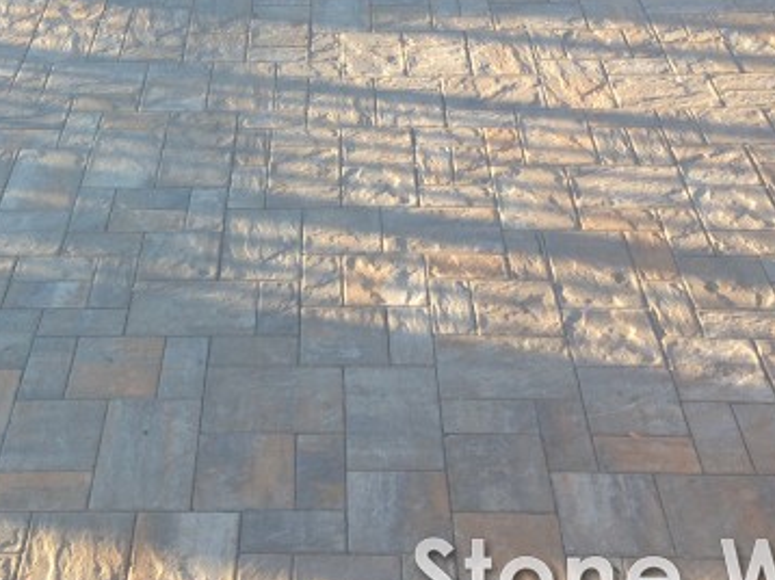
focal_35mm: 59
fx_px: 1320
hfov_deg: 32.6
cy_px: 162
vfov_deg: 24.6
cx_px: 286
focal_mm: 4.13
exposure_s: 1/154
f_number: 2.4
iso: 50
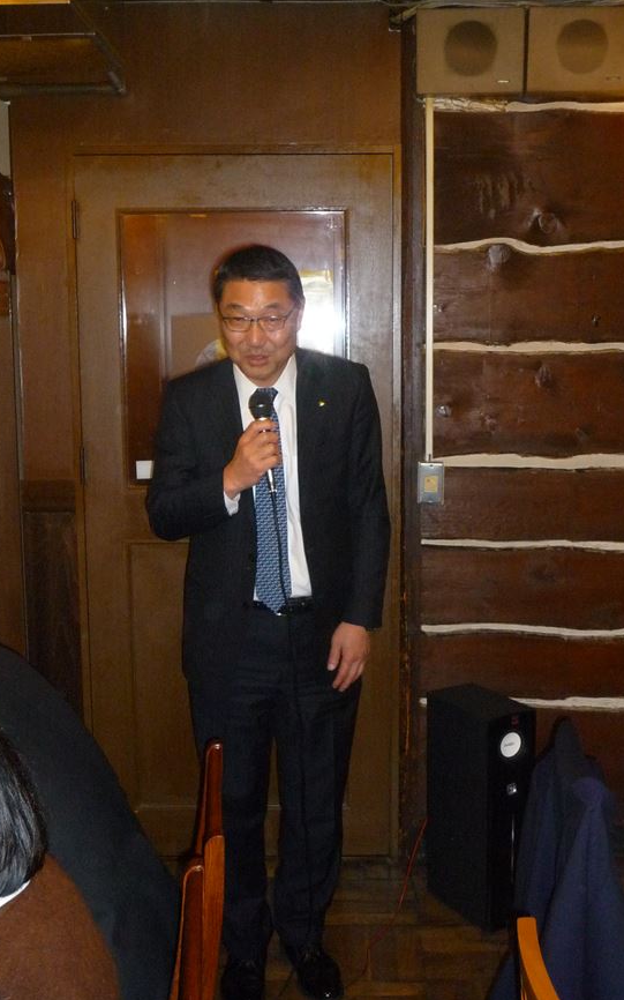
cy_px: 493
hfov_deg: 29.2
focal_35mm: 44
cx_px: 326
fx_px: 1198
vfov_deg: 45.3
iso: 400
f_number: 3.6
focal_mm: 5.8
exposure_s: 1/30
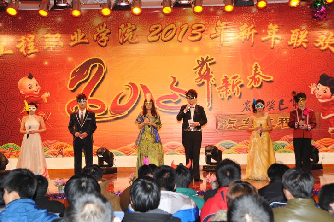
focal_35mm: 60
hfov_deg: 33.4
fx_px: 556
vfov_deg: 22.6
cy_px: 111
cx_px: 167
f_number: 5.6
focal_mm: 40
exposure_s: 1/60
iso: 400
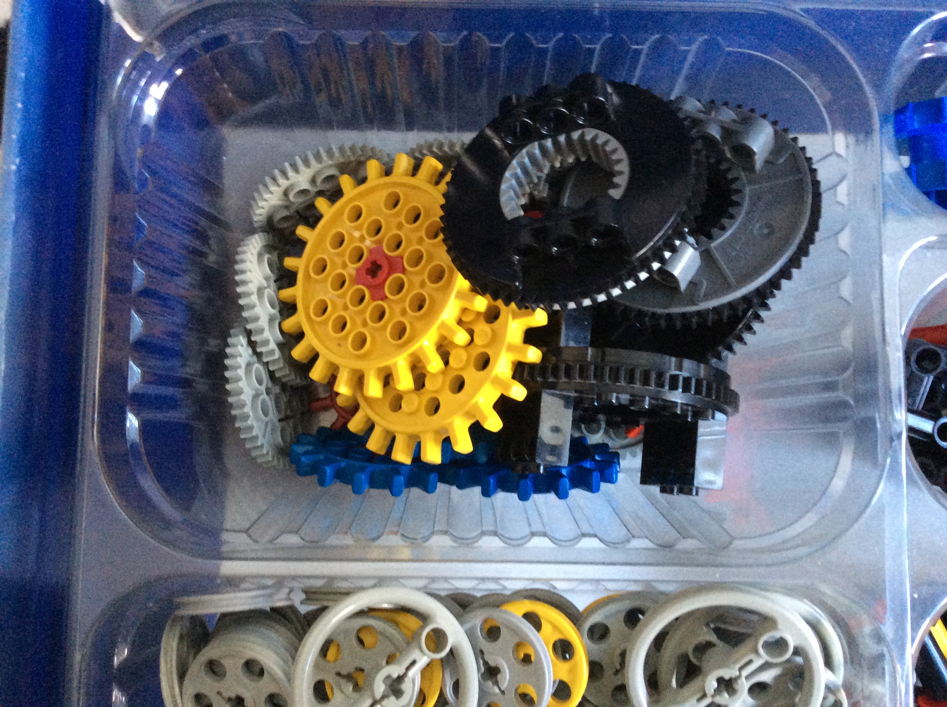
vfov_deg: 42.8
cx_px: 474
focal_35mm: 33
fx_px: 901
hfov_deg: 55.4
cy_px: 354
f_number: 2.4
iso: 250
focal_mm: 3.3
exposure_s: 1/24
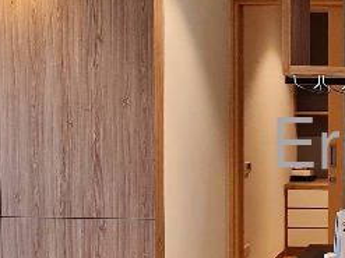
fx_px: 538
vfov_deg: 27.0
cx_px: 412
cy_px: 151
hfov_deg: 30.3
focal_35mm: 54
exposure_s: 1/50
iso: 320
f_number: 2.2
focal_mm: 2.2
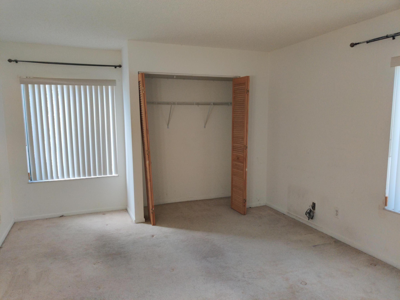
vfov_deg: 51.4
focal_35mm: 27
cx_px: 200
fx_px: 312
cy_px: 150
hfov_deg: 65.3
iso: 125
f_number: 1.65
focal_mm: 4.75
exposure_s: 1/50
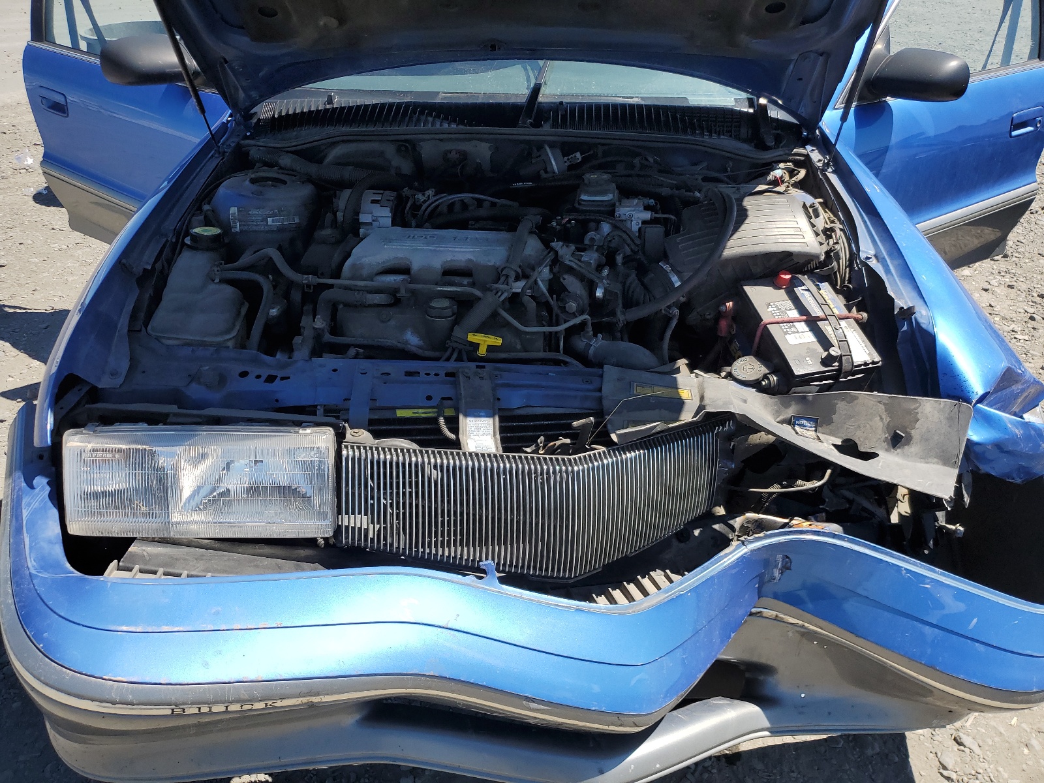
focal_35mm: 26
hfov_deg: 67.3
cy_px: 392
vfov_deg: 53.1
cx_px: 522
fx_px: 784
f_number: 1.5
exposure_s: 1/2000
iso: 50
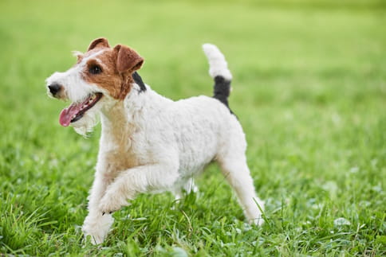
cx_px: 193
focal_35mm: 85
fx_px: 912
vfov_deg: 16.1
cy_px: 128
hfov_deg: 23.9
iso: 320
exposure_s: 1/400
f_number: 2.5
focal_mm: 85
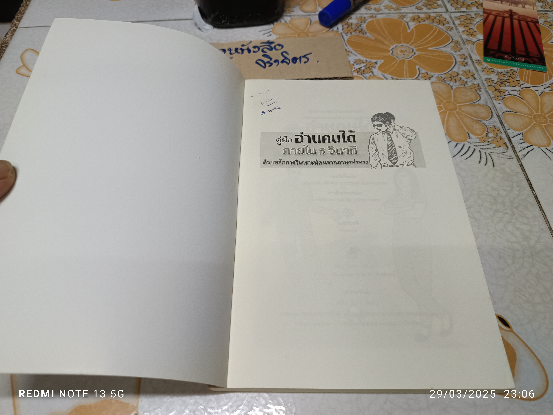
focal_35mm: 24
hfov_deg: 71.6
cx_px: 276
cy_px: 208
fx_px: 383
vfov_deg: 56.8
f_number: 1.7
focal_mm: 5.31
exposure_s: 1/50
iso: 992
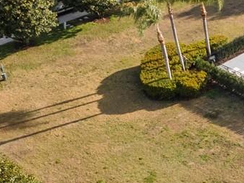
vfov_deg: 13.0
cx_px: 420
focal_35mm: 113
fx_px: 797
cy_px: 164
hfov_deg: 15.3
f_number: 2.8
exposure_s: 1/180
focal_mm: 4.5
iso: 100
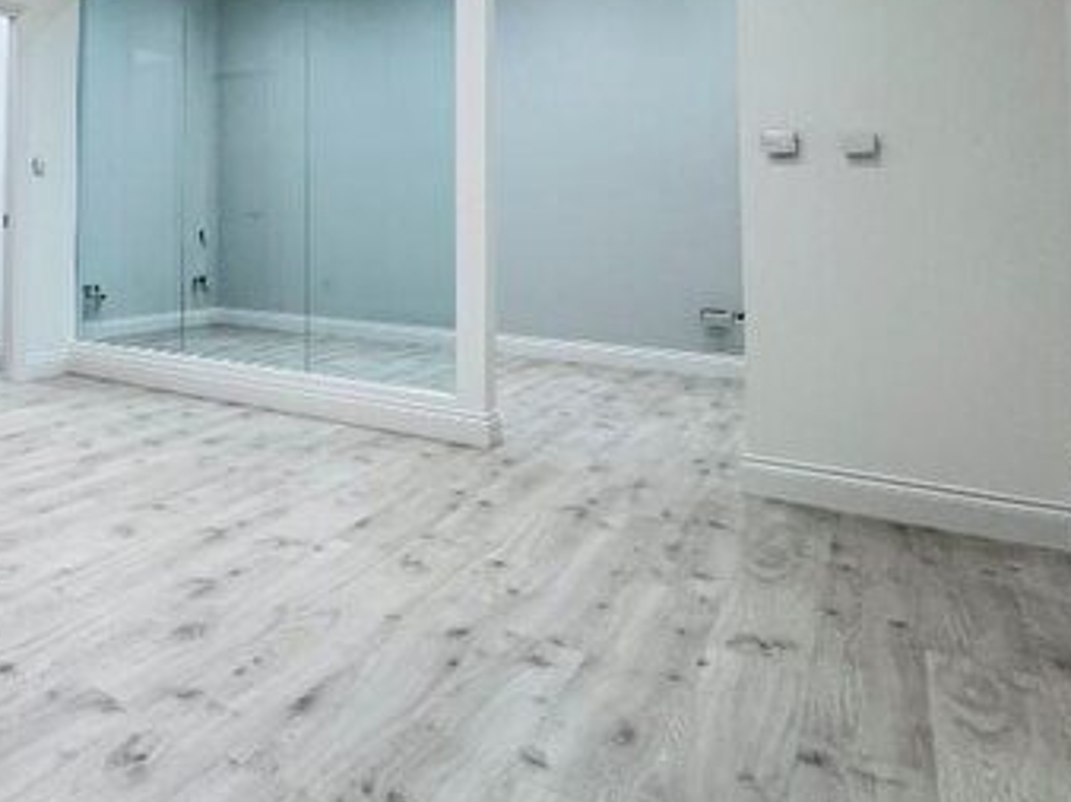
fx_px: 897
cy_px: 179
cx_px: 19
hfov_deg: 50.8
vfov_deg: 46.1
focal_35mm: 29
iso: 200
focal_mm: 2.22
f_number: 2.2
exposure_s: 1/100
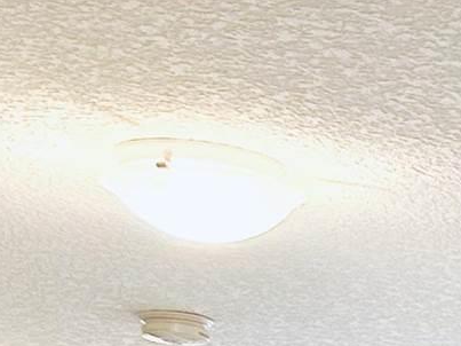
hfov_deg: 8.7
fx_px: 2436
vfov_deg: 6.9
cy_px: 1203
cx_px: 1421
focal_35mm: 183
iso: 125
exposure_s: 1/60
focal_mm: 6.86
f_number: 1.78
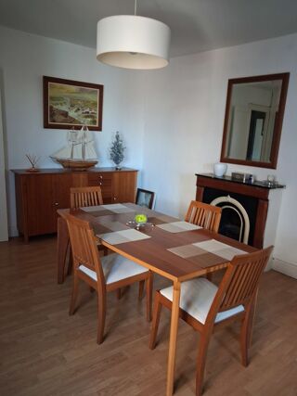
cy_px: 198
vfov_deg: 65.3
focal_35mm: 27
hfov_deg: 51.3
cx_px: 148
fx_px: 309
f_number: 1.8
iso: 500
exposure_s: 1/60
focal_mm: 4
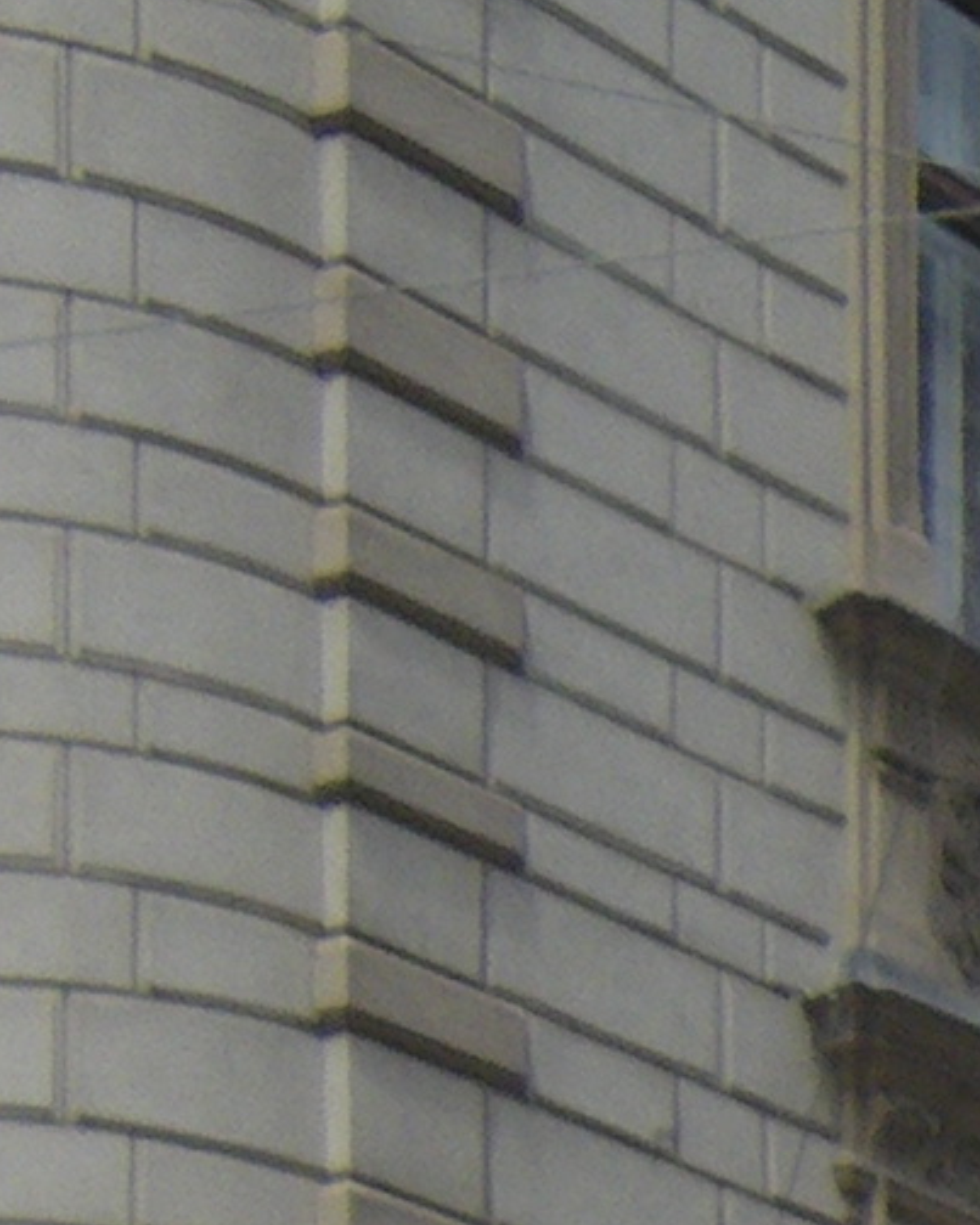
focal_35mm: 198
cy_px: 3252
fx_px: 7181
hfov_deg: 6.3
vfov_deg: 8.6
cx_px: 4063
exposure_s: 1/400
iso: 50
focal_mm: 5
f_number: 4.2
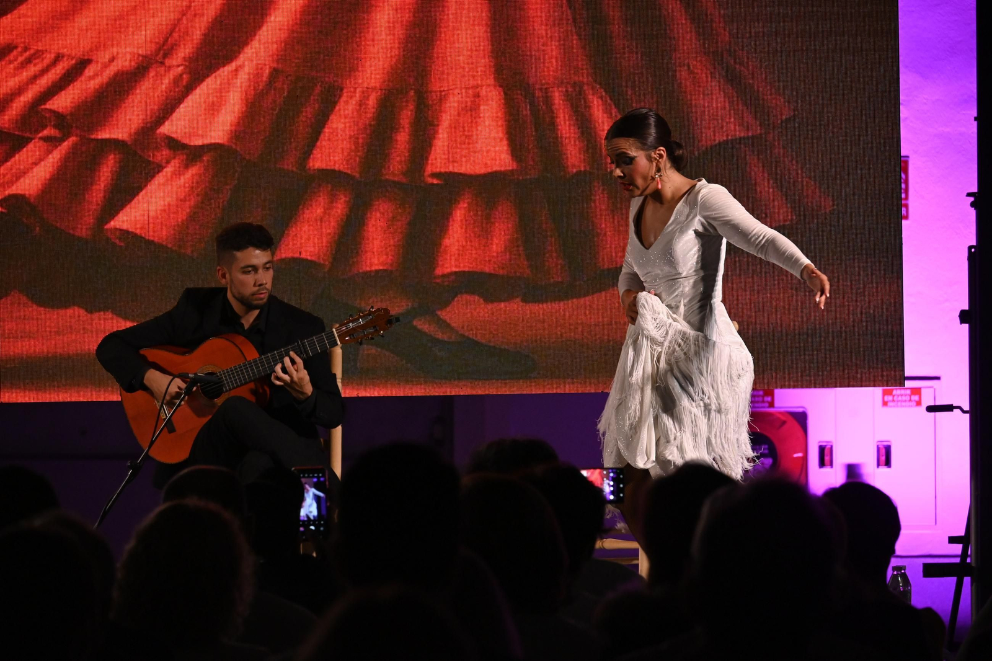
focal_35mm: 218
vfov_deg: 6.3
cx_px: 496
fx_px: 5992
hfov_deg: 9.5
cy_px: 330
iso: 2500
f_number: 6.3
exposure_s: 1/100
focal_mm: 145
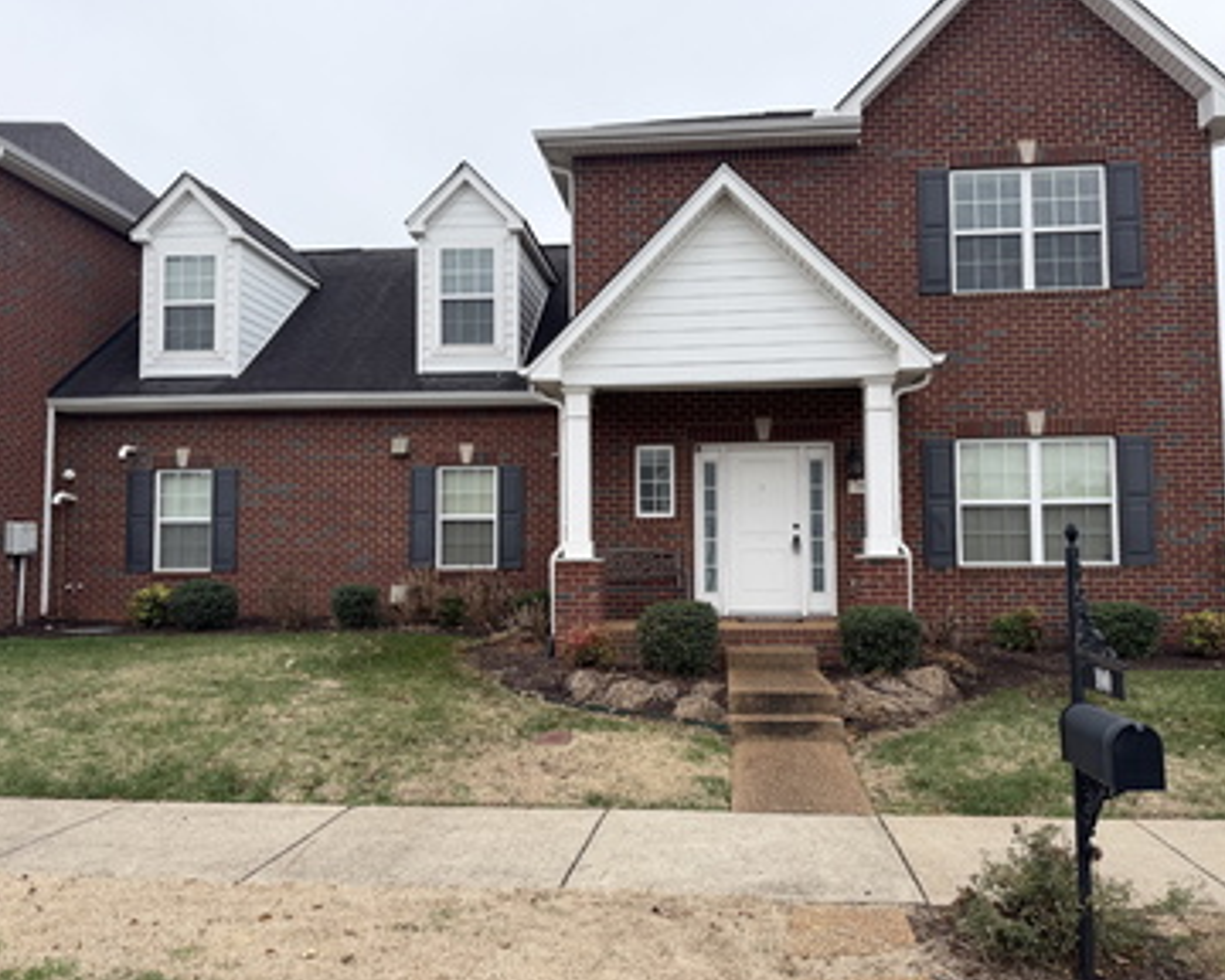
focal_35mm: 26
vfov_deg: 54.9
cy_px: 500
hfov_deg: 65.9
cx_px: 657
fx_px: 943
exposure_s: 1/643
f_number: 1.78
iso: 80
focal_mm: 6.76
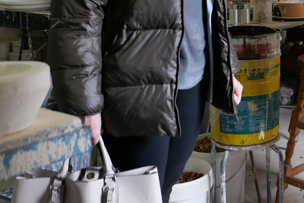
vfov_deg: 21.0
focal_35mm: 62
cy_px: -10
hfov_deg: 29.2
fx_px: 524
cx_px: 337
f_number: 1.9
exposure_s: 1/80
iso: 200
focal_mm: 12
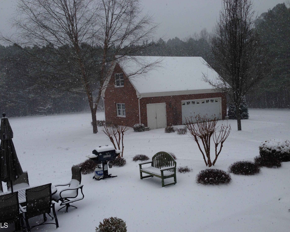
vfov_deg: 42.2
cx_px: 147
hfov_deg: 51.5
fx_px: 300
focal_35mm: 35
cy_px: 118
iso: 50
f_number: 2.4
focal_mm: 4.12
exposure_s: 1/520
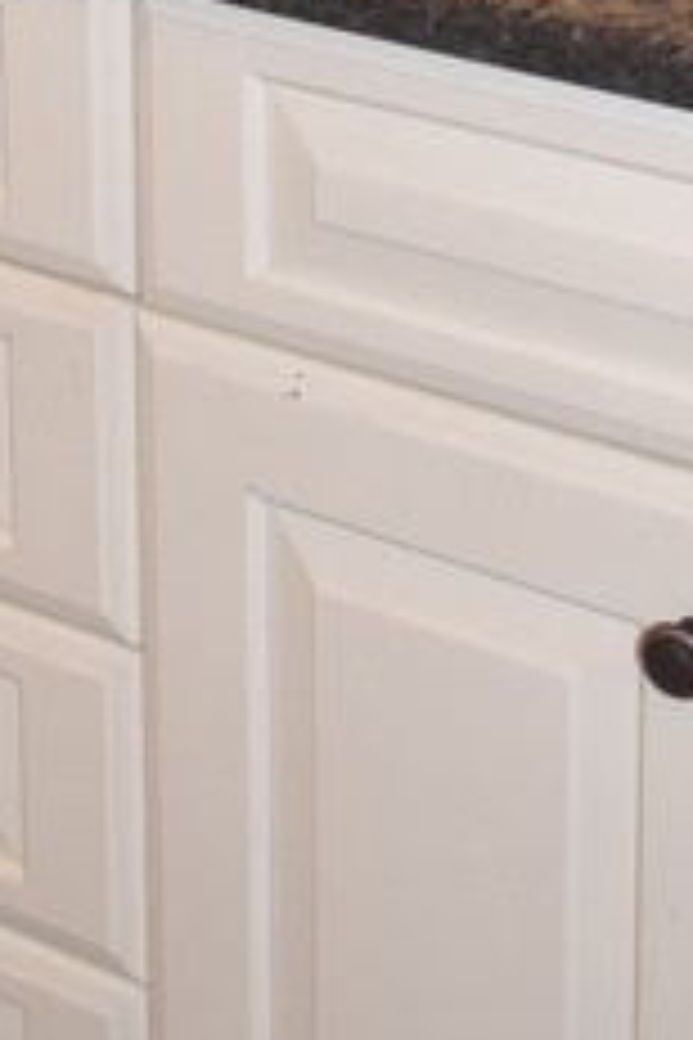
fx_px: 3638
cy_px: -770
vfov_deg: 14.5
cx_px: 94
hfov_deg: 10.8
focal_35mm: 126
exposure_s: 1/100
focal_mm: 18
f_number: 5
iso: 800
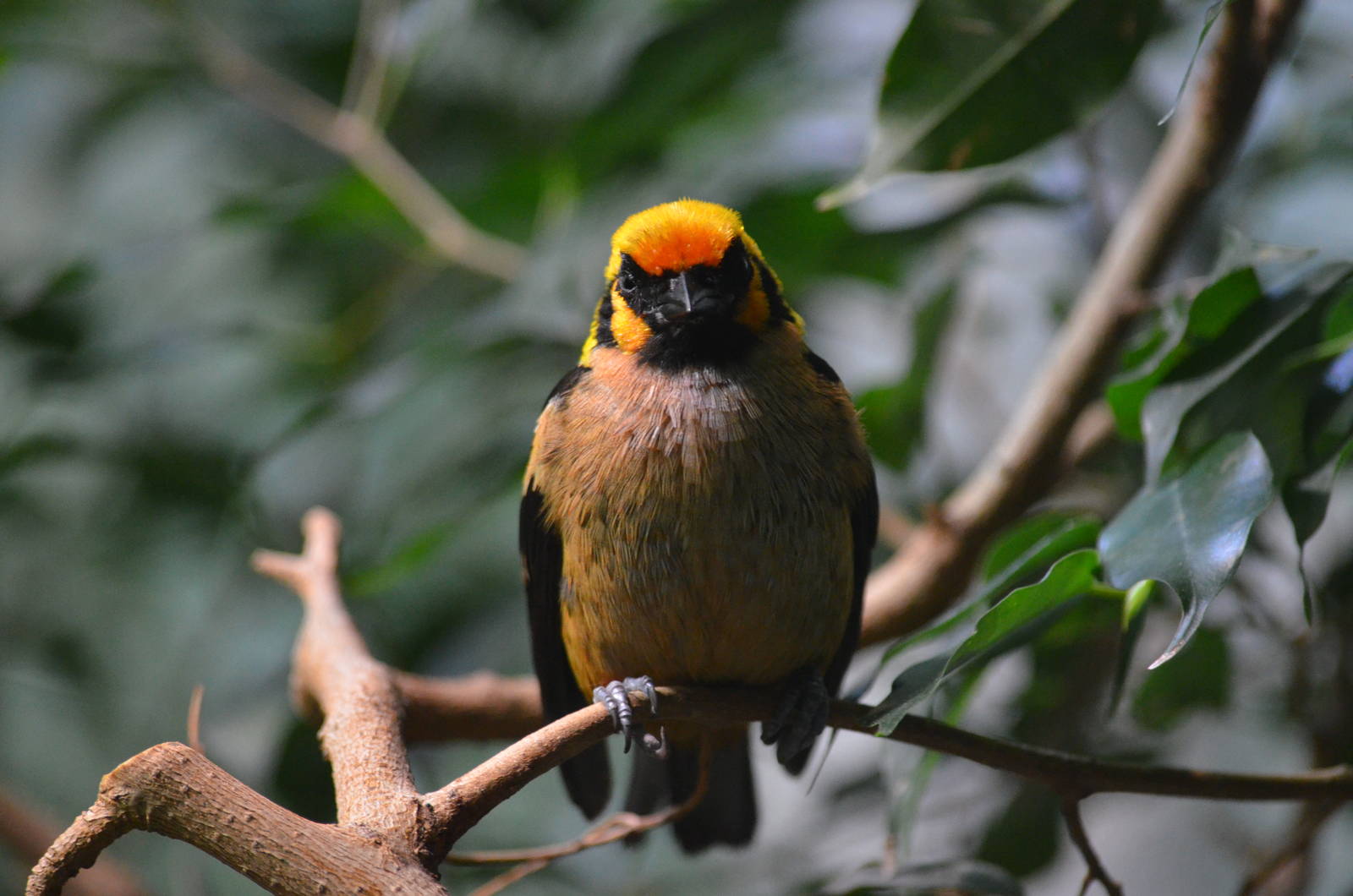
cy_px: 448
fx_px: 9565
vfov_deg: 5.4
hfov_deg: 8.1
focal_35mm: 255
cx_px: 676
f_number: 4.5
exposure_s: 1/125
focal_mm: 170
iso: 2500
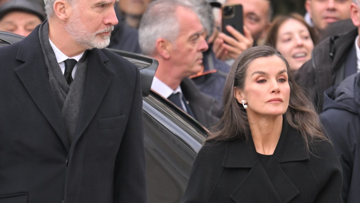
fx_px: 10998
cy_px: 163
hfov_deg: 1.9
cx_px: 170
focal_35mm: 1152
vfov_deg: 1.1
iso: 1250
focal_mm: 510
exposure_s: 1/640
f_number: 7.1
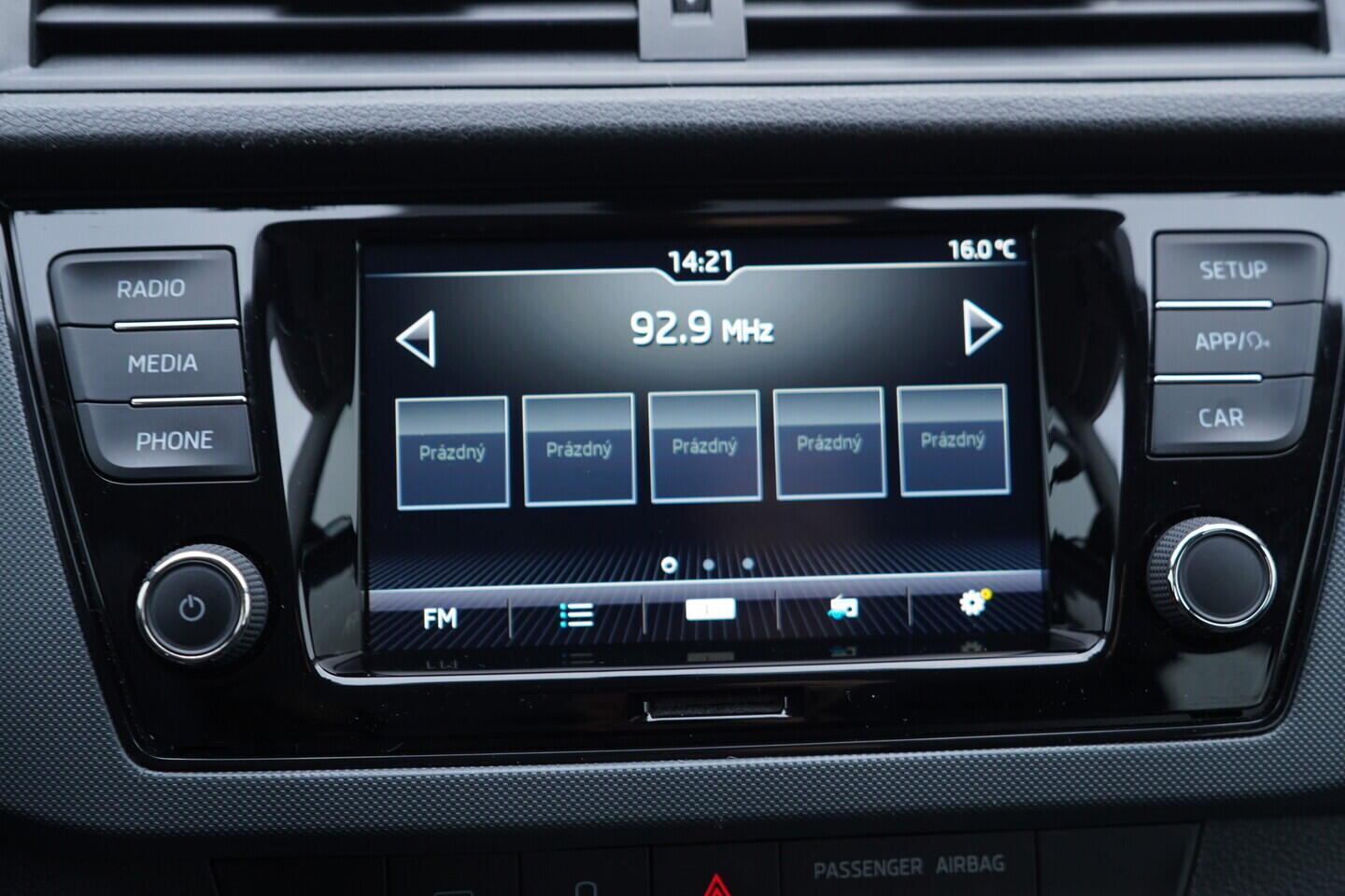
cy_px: 448
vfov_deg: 36.9
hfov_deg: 53.1
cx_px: 672
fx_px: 1345
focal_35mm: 36
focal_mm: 24
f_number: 2.8
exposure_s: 1/40
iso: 200
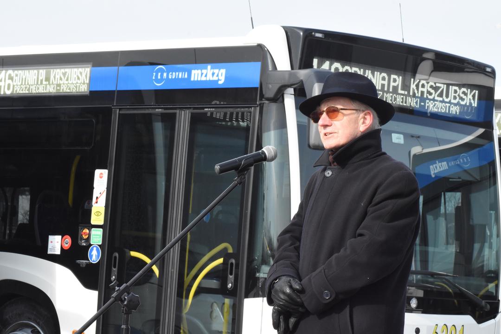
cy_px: 167
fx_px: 1920
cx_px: 250
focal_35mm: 138
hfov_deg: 14.9
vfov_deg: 9.9
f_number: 22
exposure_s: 1/500
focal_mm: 92
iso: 2000
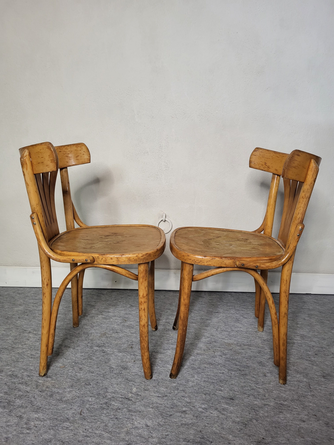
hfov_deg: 53.1
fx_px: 334
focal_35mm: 26
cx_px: 167
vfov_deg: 67.3
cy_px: 222
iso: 250
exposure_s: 1/48
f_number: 1.8
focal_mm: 5.4
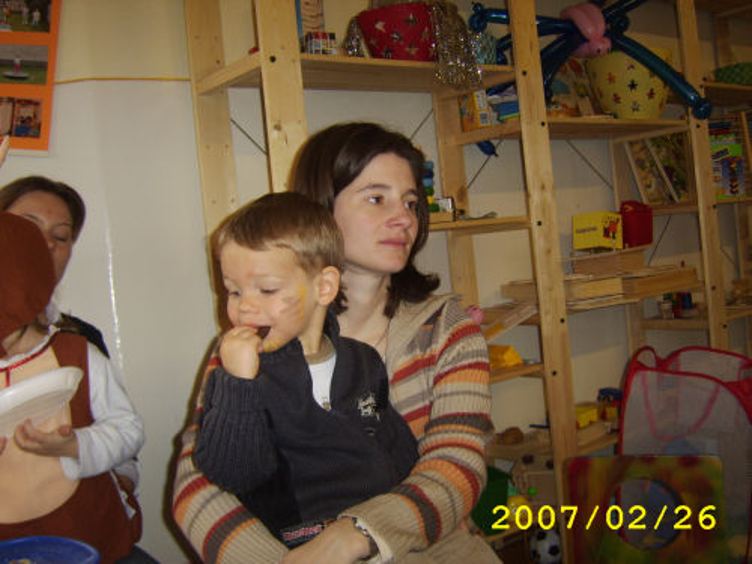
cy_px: 282
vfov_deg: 45.4
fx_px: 673
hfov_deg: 58.4
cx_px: 376
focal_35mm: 31
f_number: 2.7
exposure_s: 1/30
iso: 141
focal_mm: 8.13
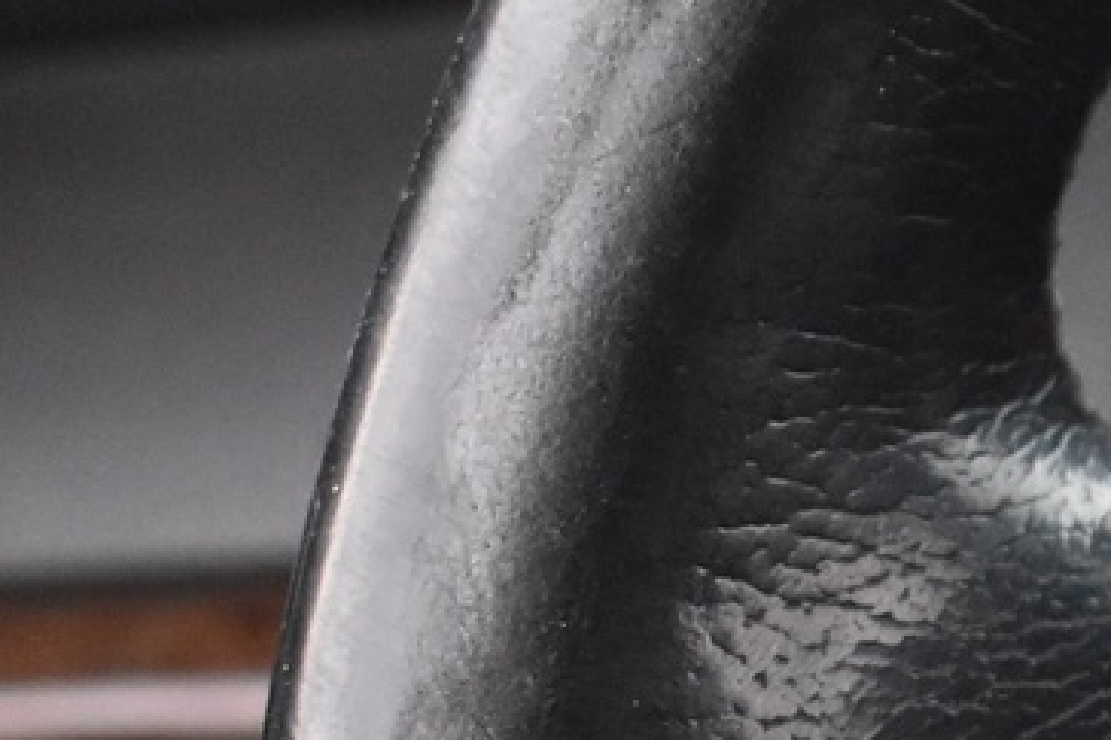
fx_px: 5336
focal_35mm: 173
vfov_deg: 7.8
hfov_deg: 11.4
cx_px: 1702
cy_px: 1060
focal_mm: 26
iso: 3200
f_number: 4
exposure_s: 1/20
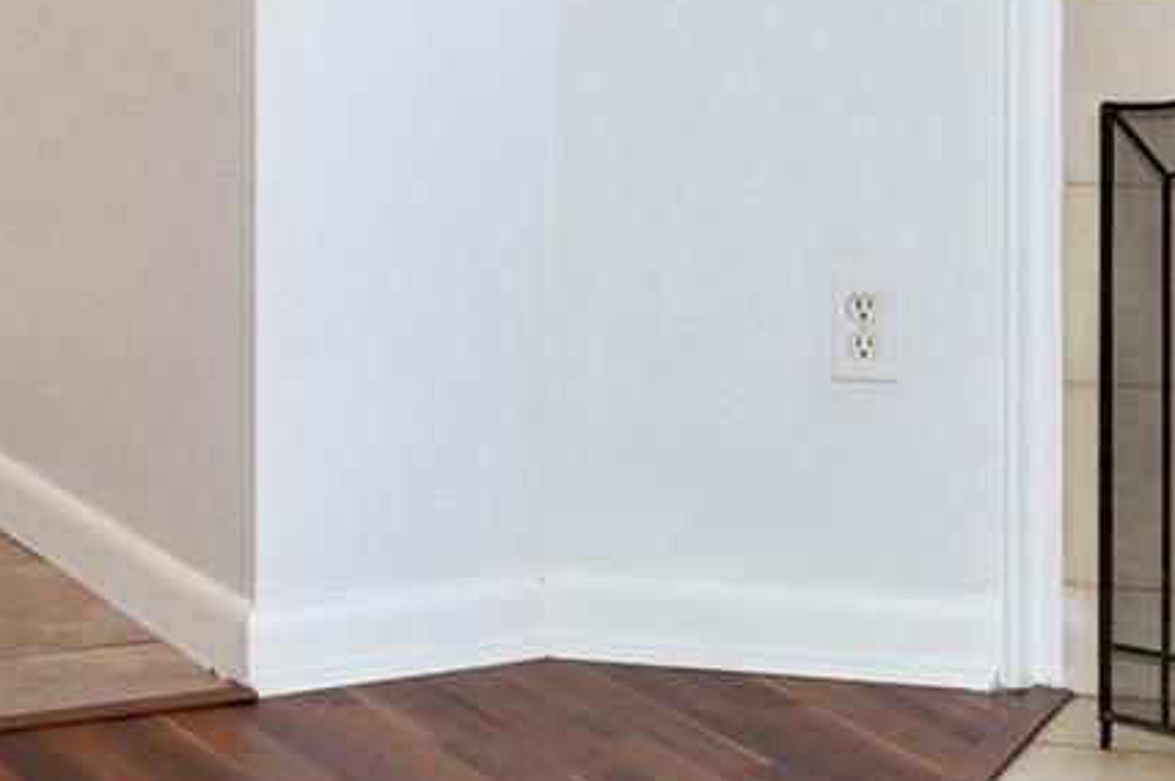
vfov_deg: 11.0
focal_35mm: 120
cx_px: 831
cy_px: -399
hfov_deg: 17.0
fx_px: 3914
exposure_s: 1/20
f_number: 14
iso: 1000
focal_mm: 32
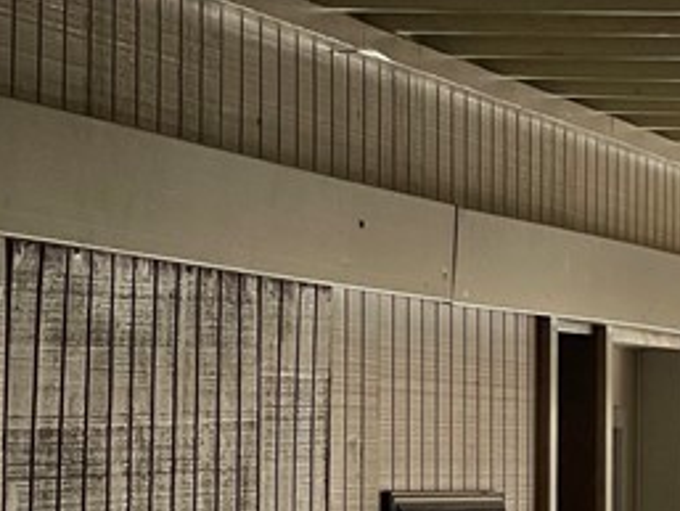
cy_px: 442
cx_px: 1326
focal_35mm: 255
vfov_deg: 5.8
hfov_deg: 7.5
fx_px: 5012
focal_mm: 7.5
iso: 20
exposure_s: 1/153
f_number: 2.2
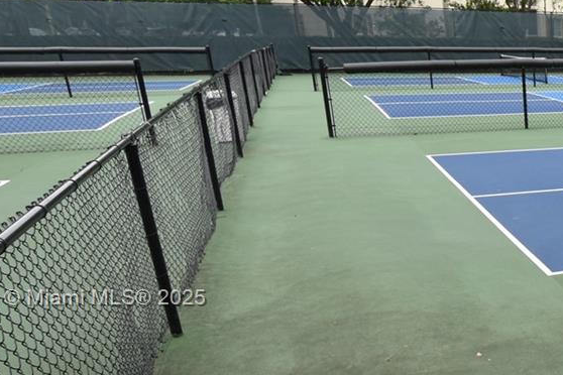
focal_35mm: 43
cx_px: 690
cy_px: 299
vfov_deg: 30.4
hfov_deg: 35.0
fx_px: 672
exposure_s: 1/320
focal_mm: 10
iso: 200
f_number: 7.1
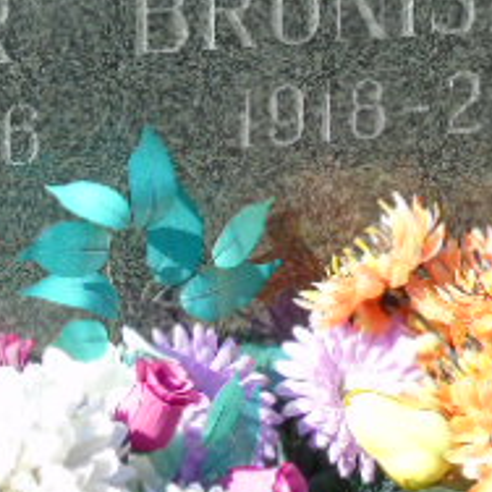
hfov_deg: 8.2
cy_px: 71
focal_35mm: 214
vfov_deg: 8.2
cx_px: 126
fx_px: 3441
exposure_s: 1/200
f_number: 4.7
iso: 80
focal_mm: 13
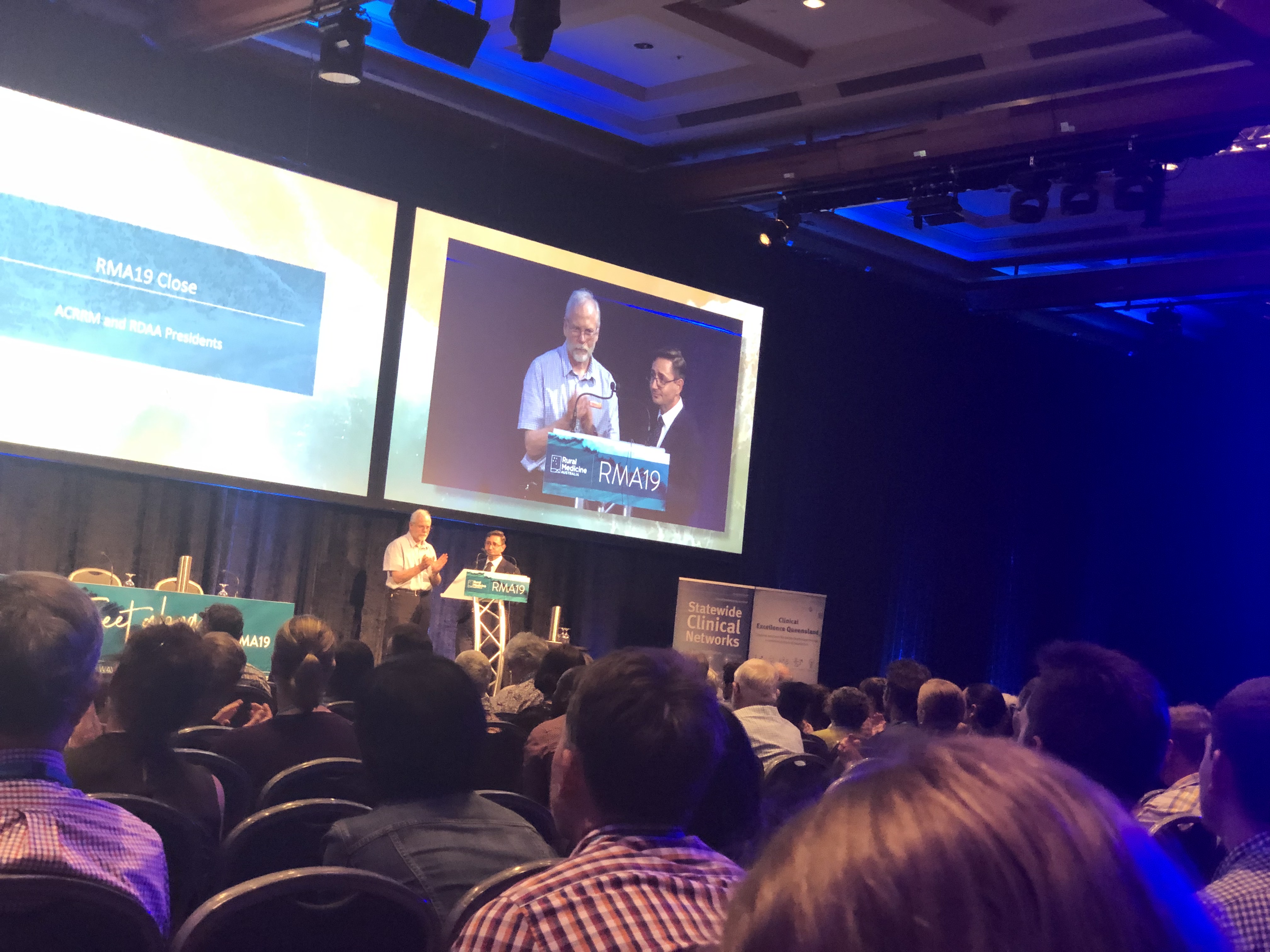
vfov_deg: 28.0
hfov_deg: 36.8
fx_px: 1908
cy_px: 476
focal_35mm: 52
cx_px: 635
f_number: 2.4
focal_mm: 6
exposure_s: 1/20
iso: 160
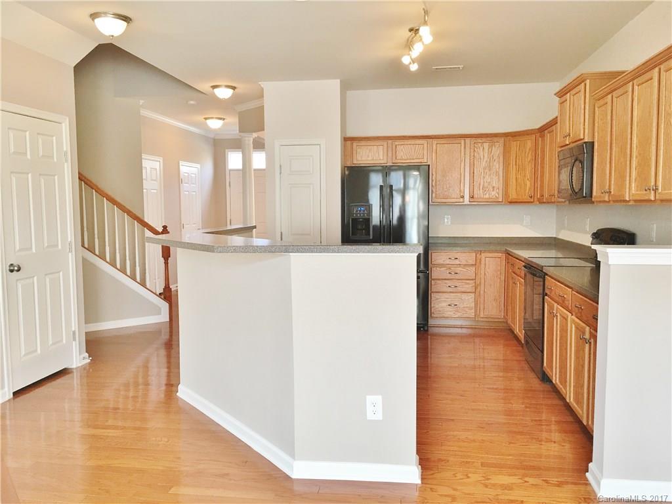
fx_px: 563
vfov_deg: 48.2
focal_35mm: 29
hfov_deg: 61.7
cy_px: 252
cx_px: 336
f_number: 2.2
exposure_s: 1/30
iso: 40
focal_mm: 4.15
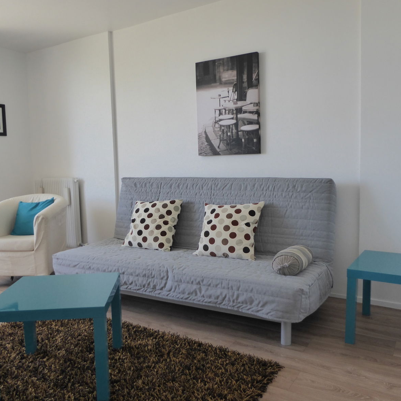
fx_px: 393
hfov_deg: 54.0
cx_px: 199
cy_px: 198
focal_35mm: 30
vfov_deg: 54.0
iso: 320
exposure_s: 1/100
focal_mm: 4.3
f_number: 3.3
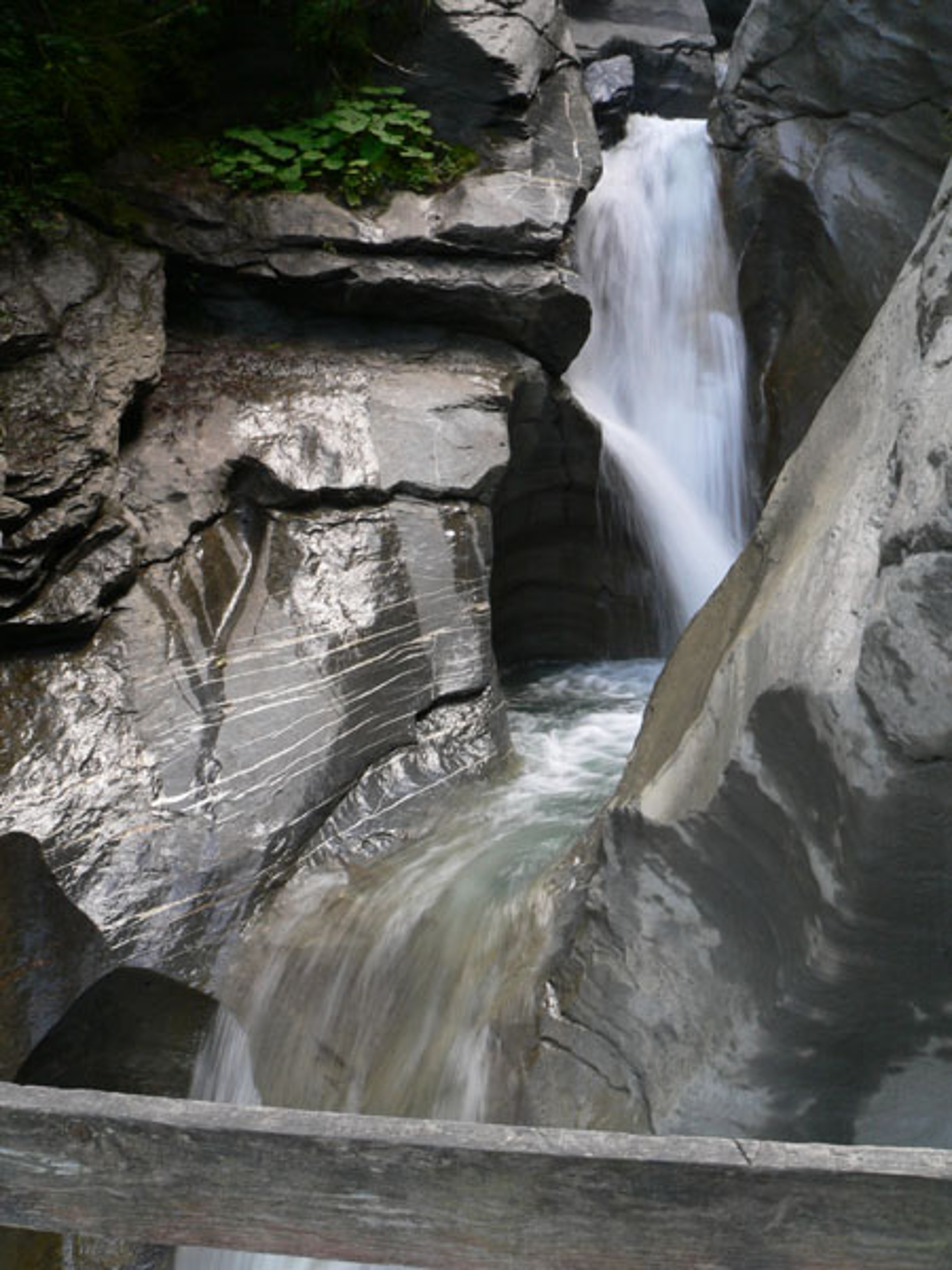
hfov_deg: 39.7
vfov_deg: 51.4
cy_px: 635
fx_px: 1320
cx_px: 476
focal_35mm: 36
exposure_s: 1/10
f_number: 8
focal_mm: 6
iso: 100
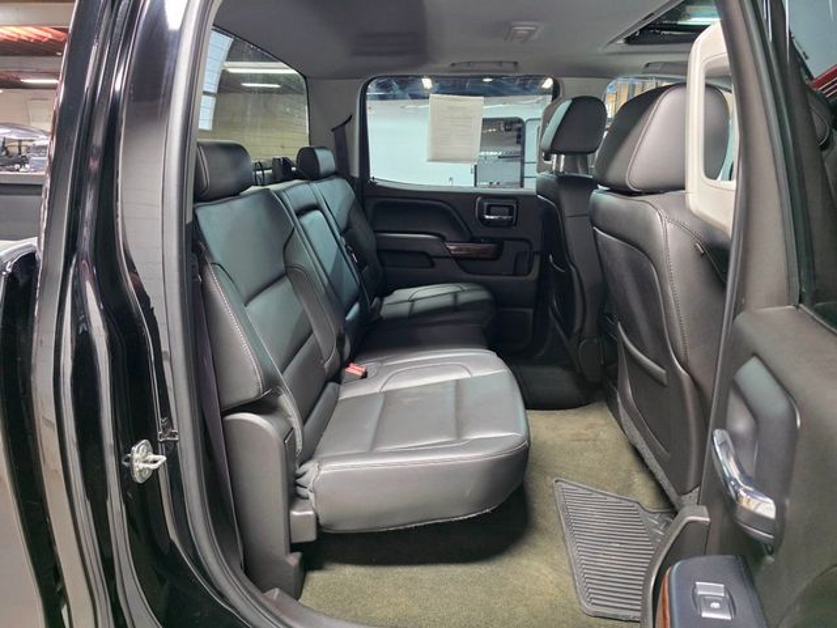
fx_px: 556
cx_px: 418
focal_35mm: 23
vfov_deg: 58.9
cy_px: 314
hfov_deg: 73.9
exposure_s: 1/120
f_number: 1.7
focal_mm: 6.3
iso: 1600
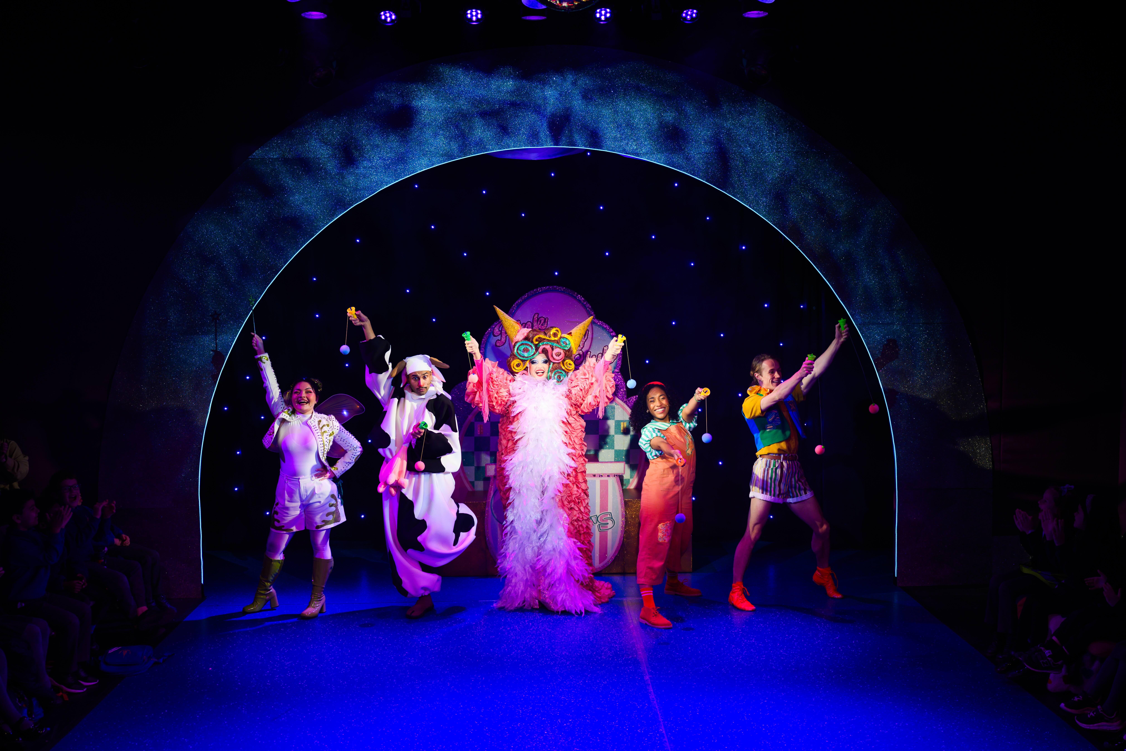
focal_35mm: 38
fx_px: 1188
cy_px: 376
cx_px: 563
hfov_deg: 50.7
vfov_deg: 35.1
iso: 400
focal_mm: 38
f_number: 2.8
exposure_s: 1/250
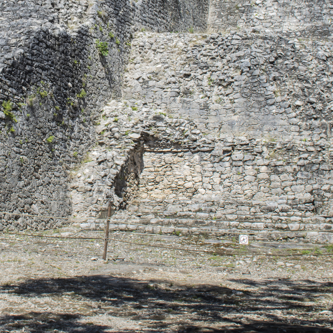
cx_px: 86
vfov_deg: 18.8
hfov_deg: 19.0
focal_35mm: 91
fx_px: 990
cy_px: 37
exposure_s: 1/500
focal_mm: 26
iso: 200
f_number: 8
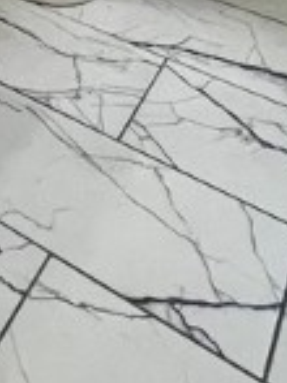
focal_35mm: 68
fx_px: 753
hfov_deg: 18.4
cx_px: -177
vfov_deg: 19.0
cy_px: -362
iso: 100
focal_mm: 1.57
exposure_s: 1/120
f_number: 1.8
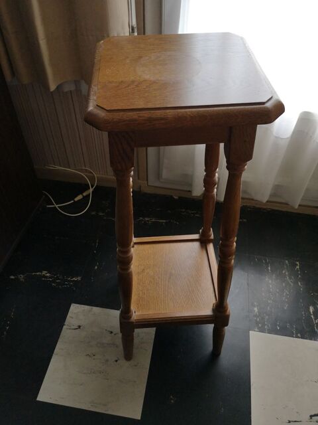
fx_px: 331
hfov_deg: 51.4
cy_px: 212
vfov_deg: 65.3
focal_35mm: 27
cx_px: 159
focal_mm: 3.95
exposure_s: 1/50
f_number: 1.8
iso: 100
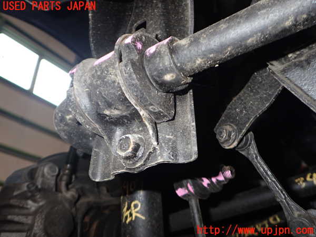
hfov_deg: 60.0
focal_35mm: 30
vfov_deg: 46.8
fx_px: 274
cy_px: 118
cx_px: 158
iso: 320
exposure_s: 1/30
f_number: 6.3
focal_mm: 5.4
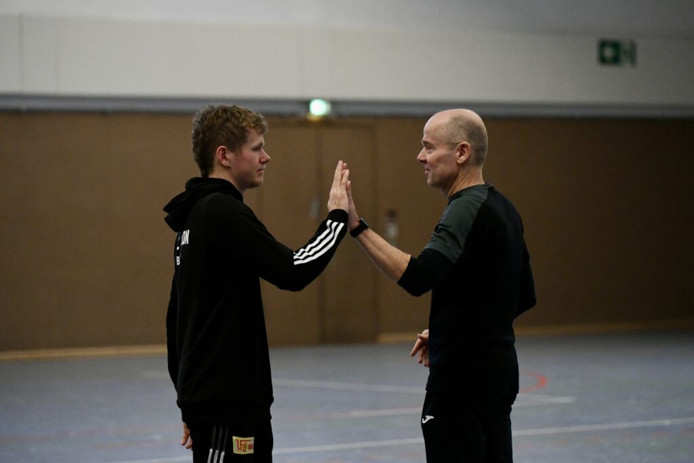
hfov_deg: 17.6
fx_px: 2236
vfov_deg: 11.8
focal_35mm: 116
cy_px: 232
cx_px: 347
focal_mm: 116
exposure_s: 1/1250
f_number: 2.8
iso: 5000
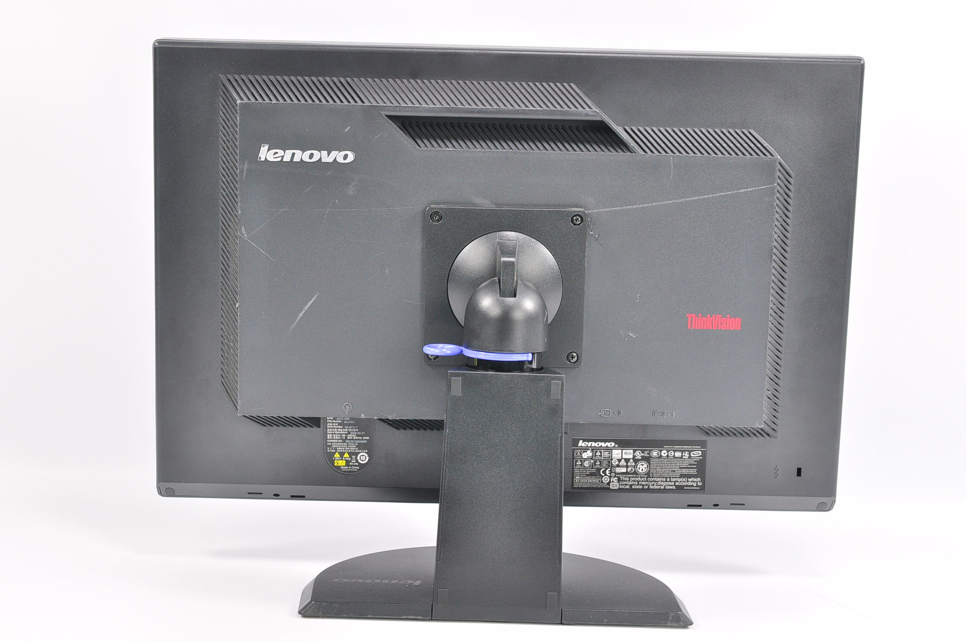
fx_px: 1930
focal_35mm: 72
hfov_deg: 28.1
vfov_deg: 18.9
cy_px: 321
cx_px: 483
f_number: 5.6
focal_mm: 48
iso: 500
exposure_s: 1/100
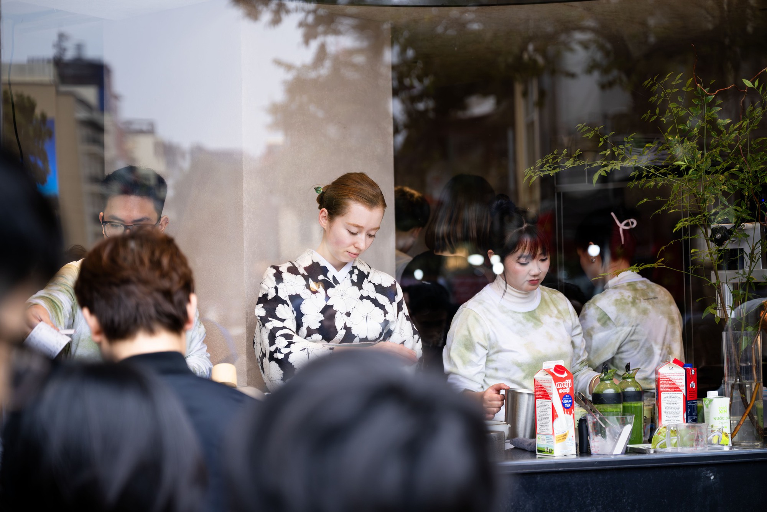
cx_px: 384
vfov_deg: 19.5
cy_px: 256
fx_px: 1492
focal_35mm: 70
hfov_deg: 28.8
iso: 320
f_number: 2.8
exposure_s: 1/250
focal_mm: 70
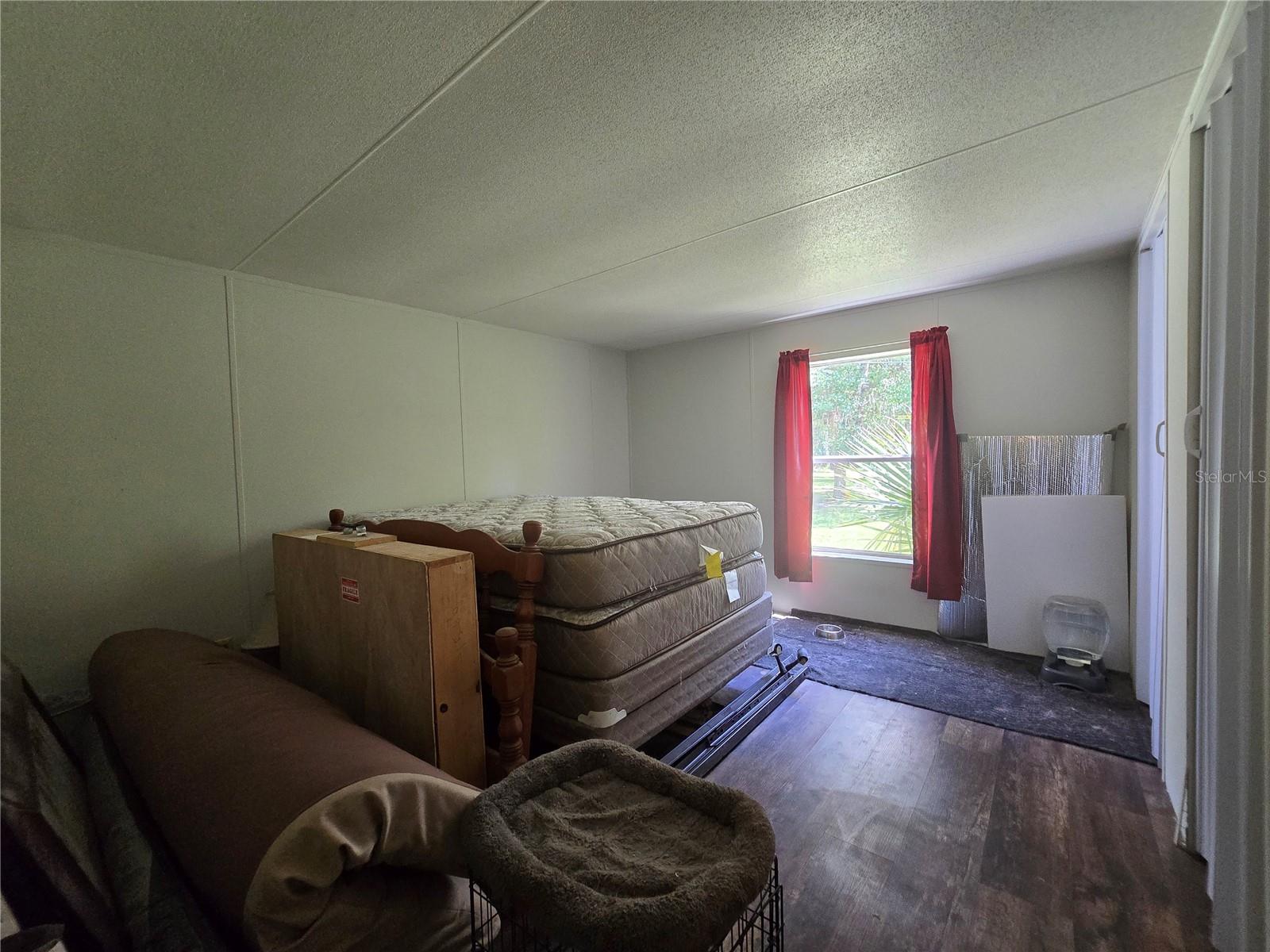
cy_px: 476
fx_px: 477
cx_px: 635
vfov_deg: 89.9
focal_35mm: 13
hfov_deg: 106.2
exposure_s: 1/60
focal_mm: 2.2
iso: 200
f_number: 2.2
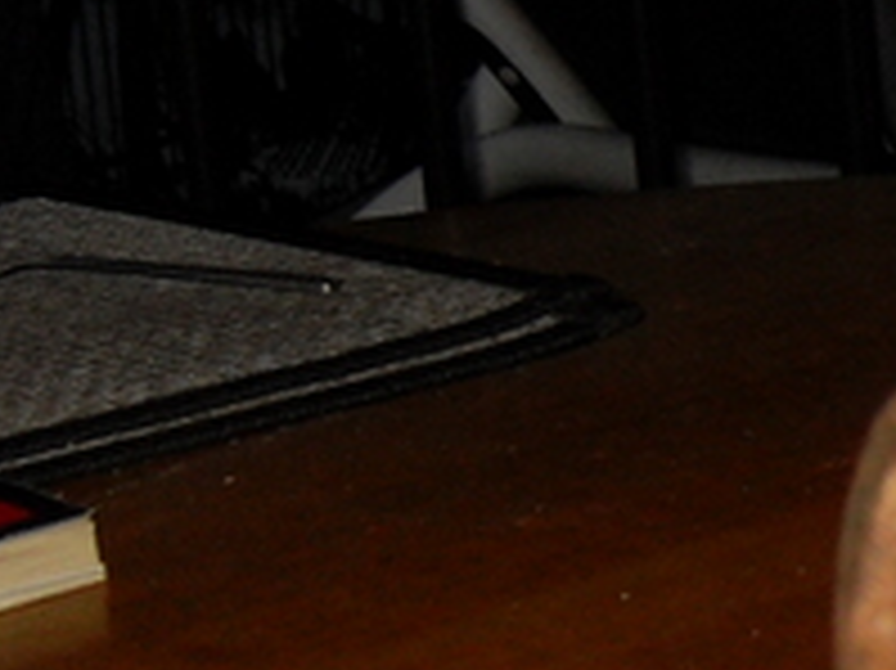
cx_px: 1576
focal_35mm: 149
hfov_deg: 12.2
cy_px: 499
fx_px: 3854
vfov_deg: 9.9
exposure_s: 1/45
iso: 100
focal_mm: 6.3
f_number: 2.8
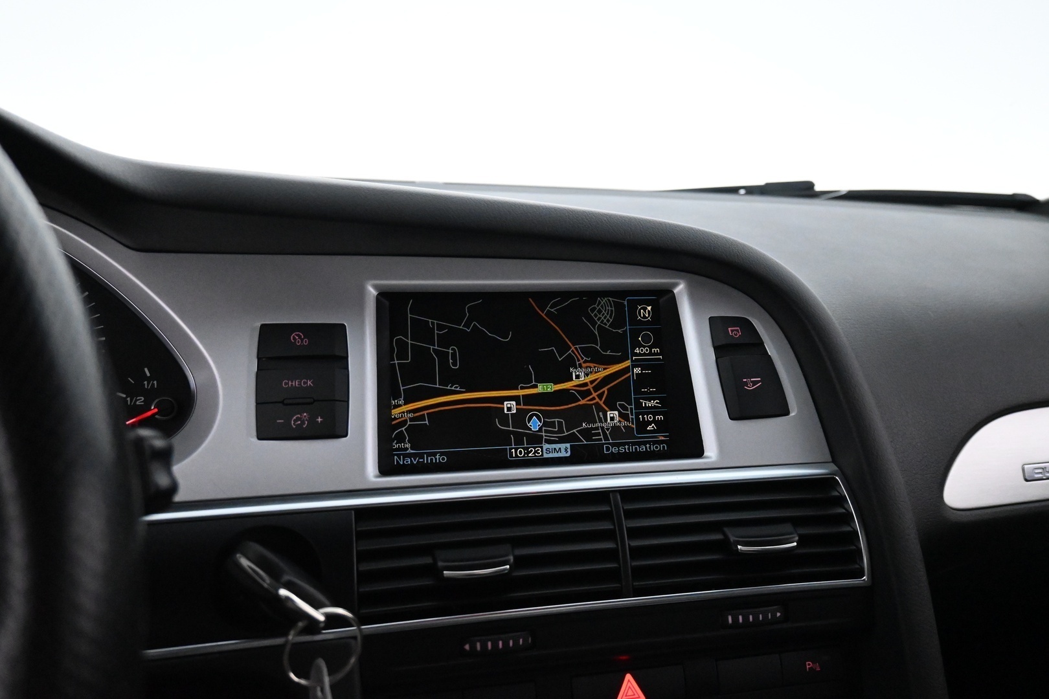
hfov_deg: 67.4
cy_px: 350
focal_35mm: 27
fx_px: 787
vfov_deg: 47.9
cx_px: 524
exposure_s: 1/160
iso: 6400
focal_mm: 18
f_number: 3.5
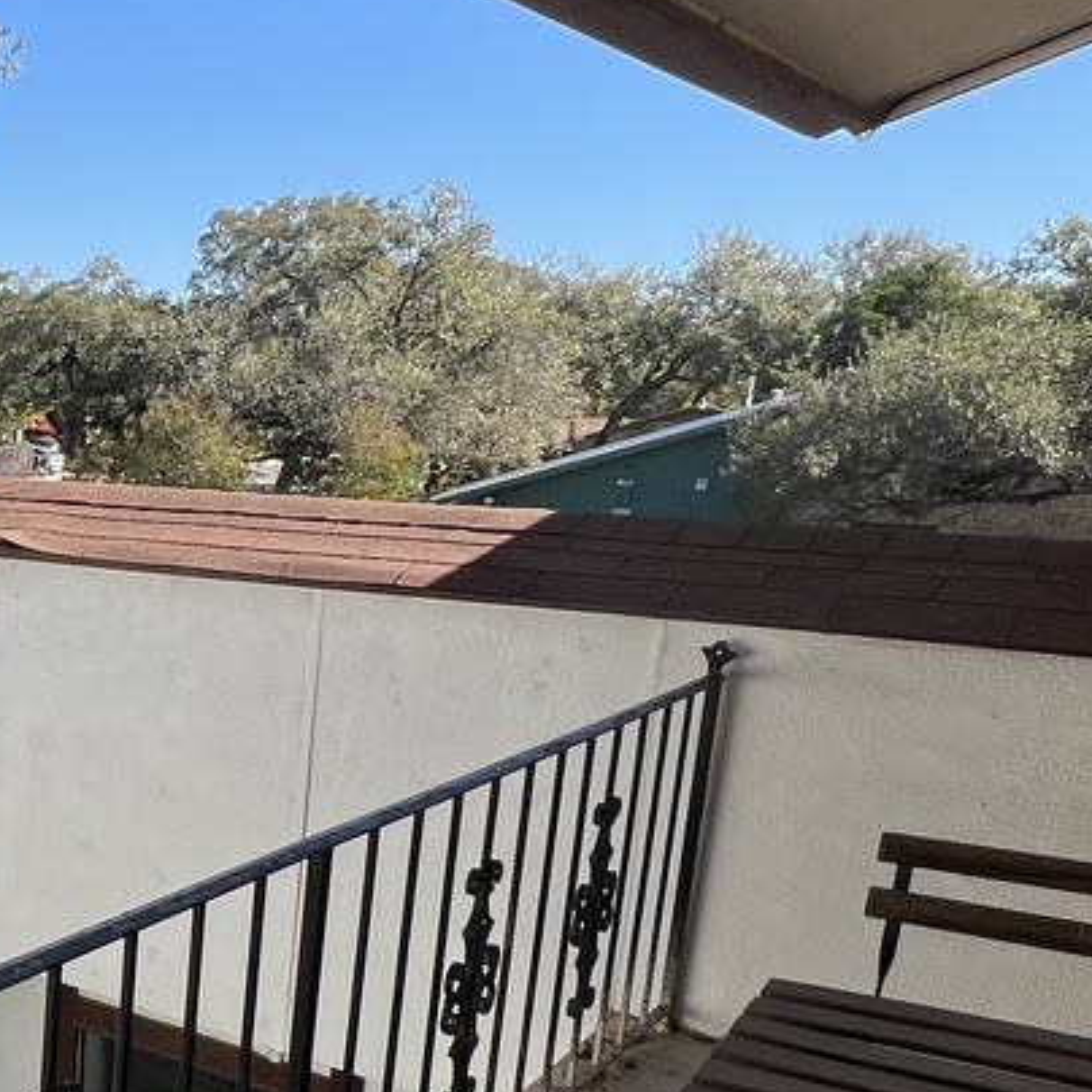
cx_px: -154
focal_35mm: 41
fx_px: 1463
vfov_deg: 40.0
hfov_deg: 34.4
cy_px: 792
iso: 32
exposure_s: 1/1179
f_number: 1.8
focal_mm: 1.57
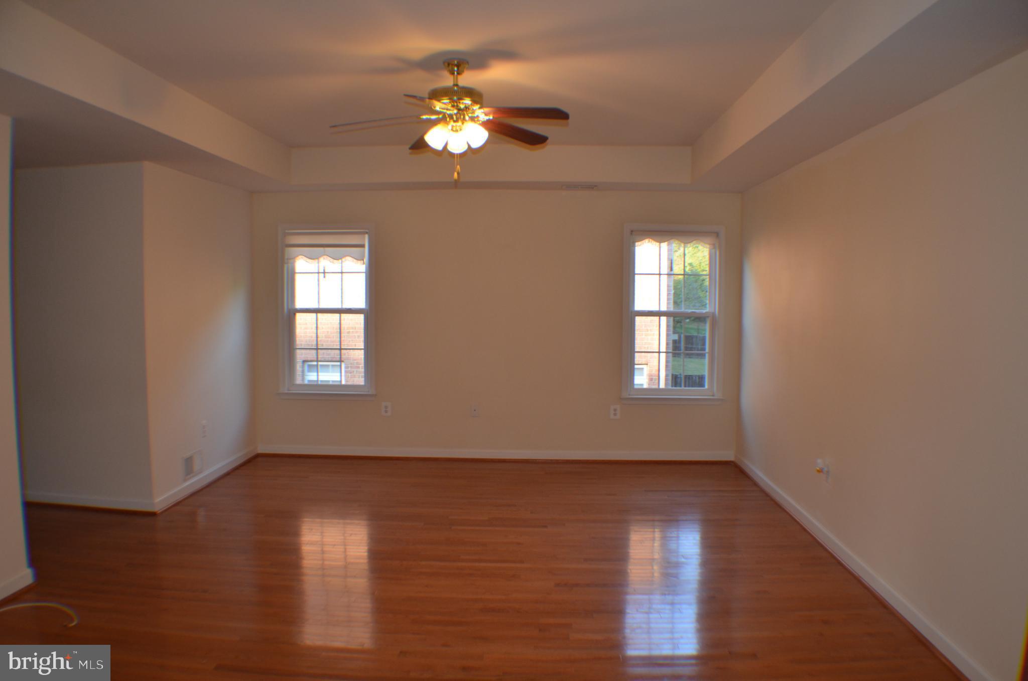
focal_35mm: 33
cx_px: 514
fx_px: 940
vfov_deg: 39.8
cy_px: 340
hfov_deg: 57.3
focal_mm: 22
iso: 400
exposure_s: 1/60
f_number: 3.5
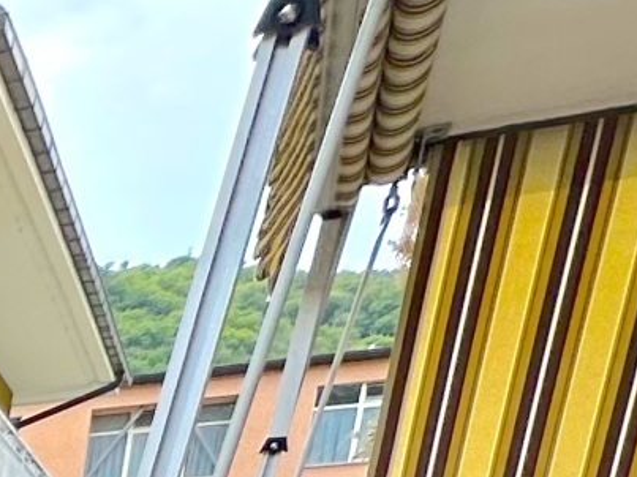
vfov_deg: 12.8
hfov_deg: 12.6
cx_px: -1129
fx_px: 1637
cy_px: 1136
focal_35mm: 89
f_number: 2.2
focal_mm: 2.22
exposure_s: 1/515
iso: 40
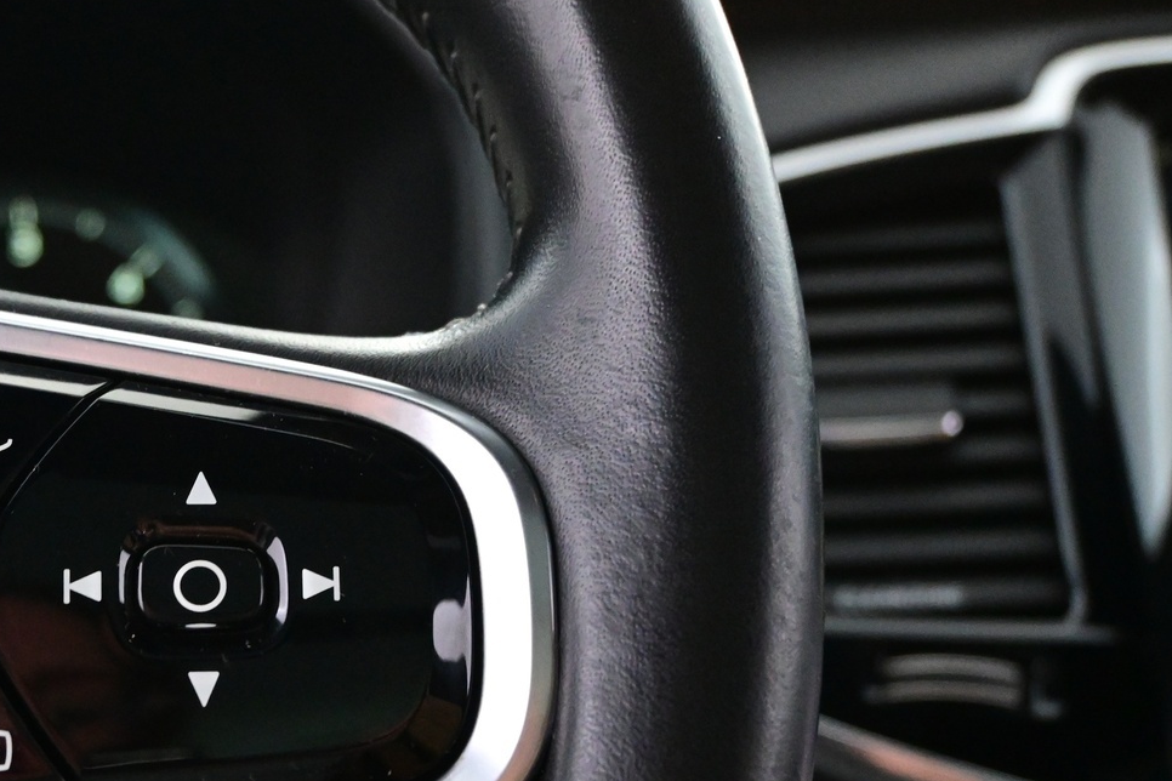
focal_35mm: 58
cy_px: 618
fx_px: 1883
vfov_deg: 23.1
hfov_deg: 33.9
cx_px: 300
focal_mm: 23
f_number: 4.2
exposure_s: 1/40
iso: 5000
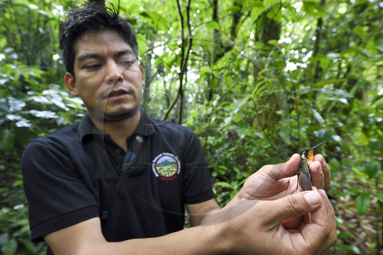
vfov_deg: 67.4
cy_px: 128
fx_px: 191
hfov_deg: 90.0
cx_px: 192
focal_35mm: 18
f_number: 5
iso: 1600
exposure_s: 1/80
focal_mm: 18
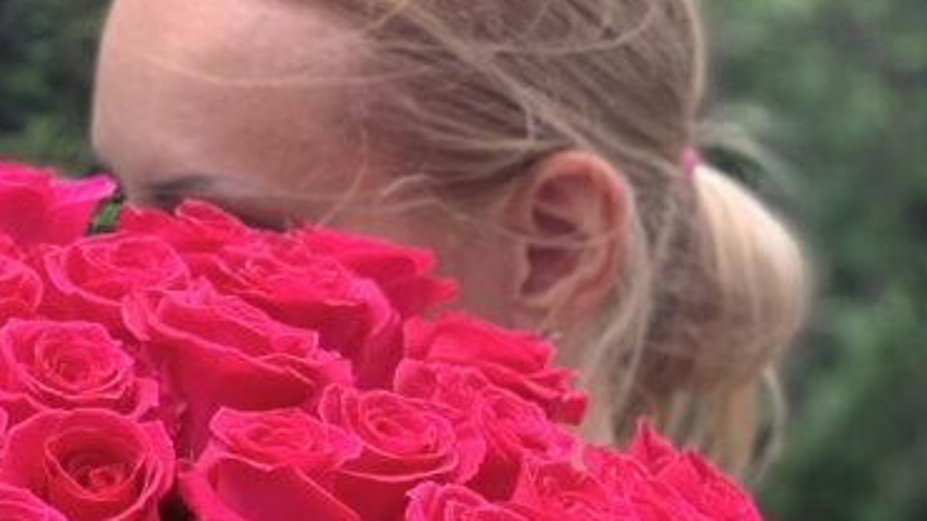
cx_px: 43
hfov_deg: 10.9
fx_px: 4817
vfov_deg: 6.0
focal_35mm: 196
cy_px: 1085
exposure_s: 1/122
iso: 50
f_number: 2.4
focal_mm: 6
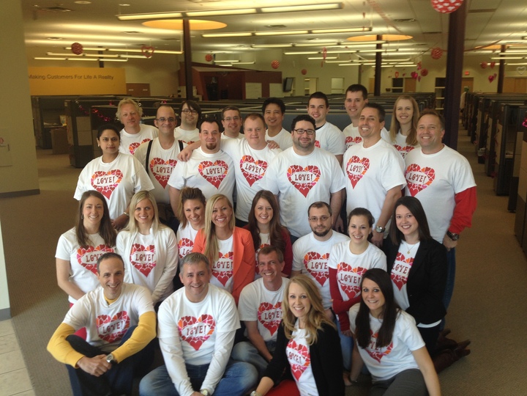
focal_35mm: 35
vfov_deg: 40.7
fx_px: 533
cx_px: 264
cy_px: 198
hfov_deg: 52.6
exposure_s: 1/50
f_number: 2.4
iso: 50
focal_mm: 4.28
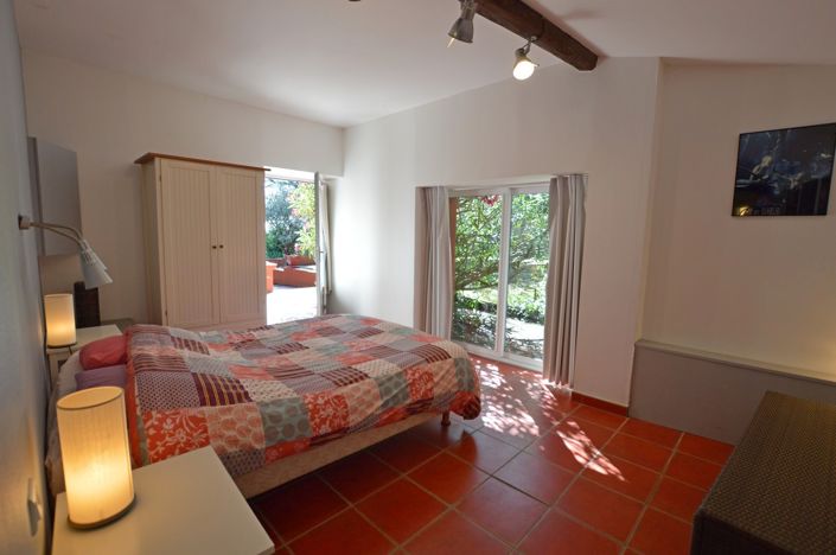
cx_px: 418
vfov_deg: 77.2
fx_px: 348
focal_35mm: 15
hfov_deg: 100.5
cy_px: 278
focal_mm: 10
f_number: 5
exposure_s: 1/100
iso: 400
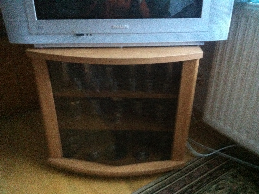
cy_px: 97
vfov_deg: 40.6
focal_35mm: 35
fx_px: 261
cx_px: 130
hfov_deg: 52.7
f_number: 2.8
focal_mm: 3.85
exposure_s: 1/15
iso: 1000
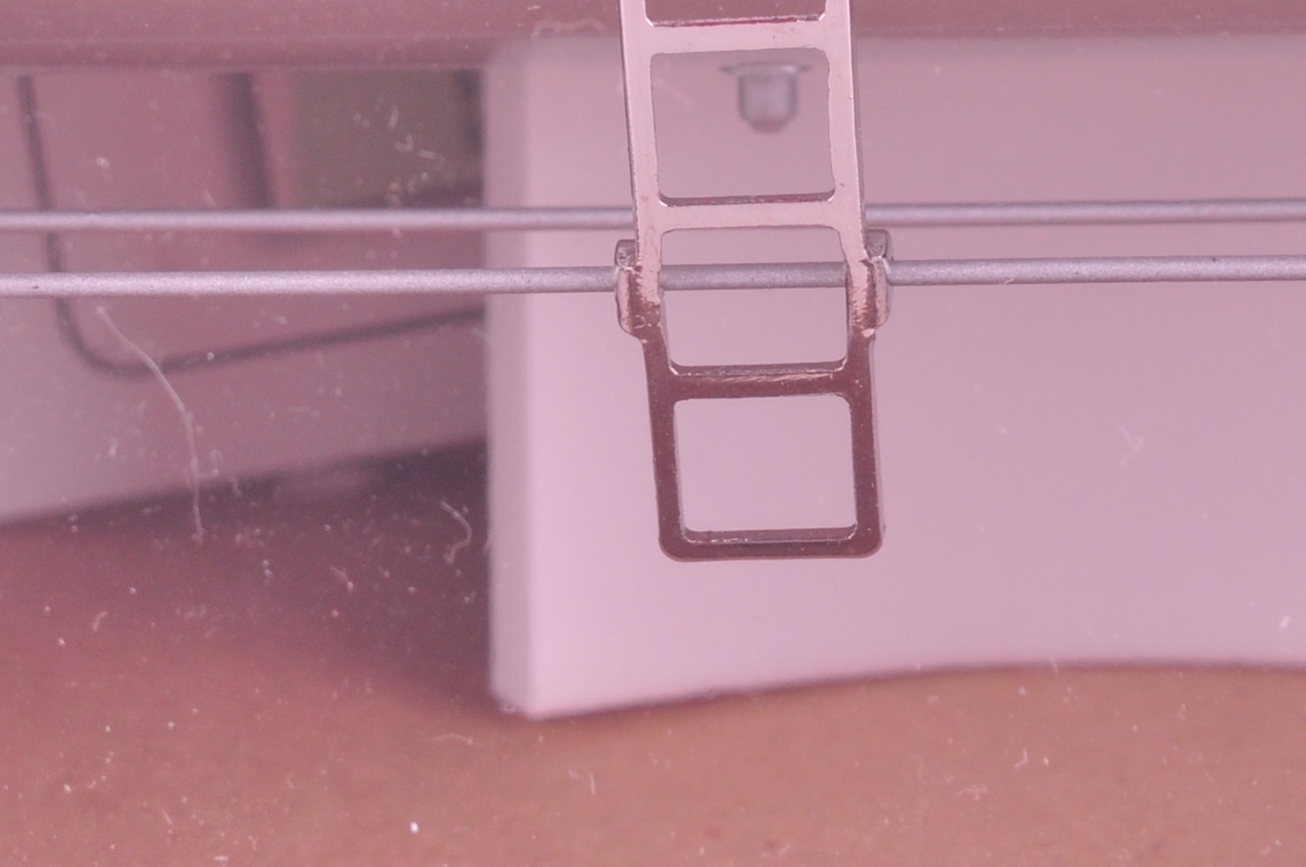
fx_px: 8713
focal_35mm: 240
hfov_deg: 8.6
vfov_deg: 5.7
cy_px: -375
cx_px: 800
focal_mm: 55
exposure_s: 1/125
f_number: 11
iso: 160
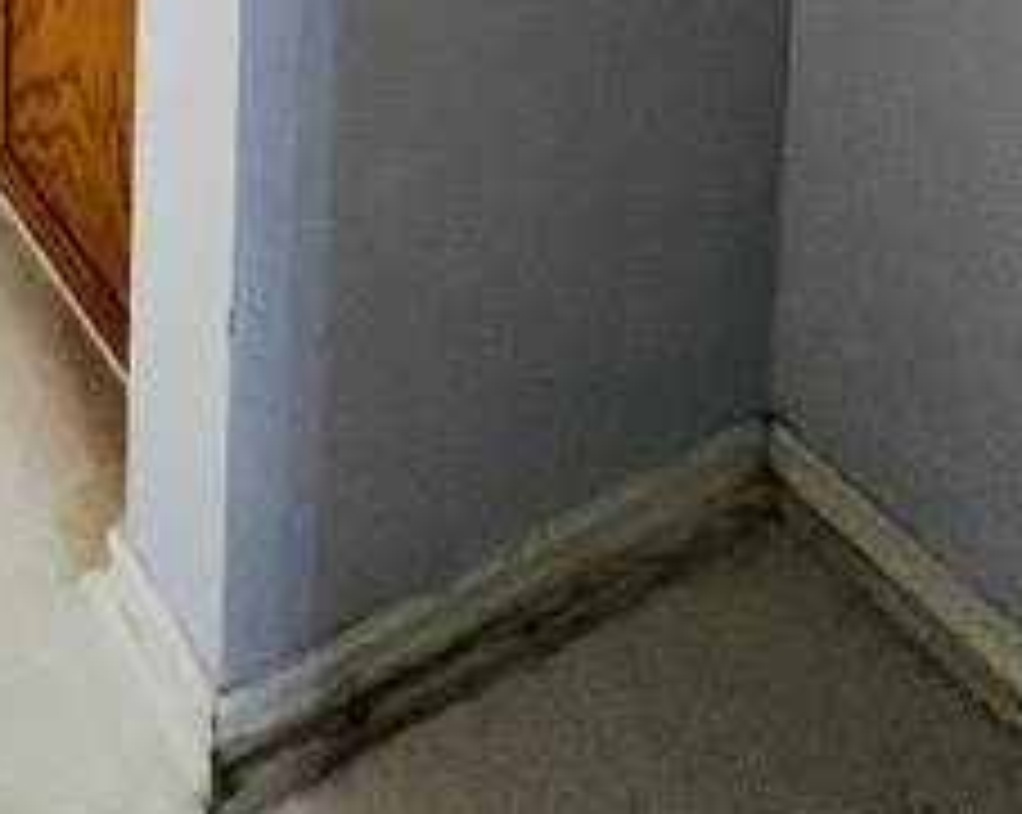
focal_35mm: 43
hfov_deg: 35.2
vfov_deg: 19.7
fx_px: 1299
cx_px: -167
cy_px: -792
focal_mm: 1.57
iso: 250
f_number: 1.8
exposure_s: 1/60
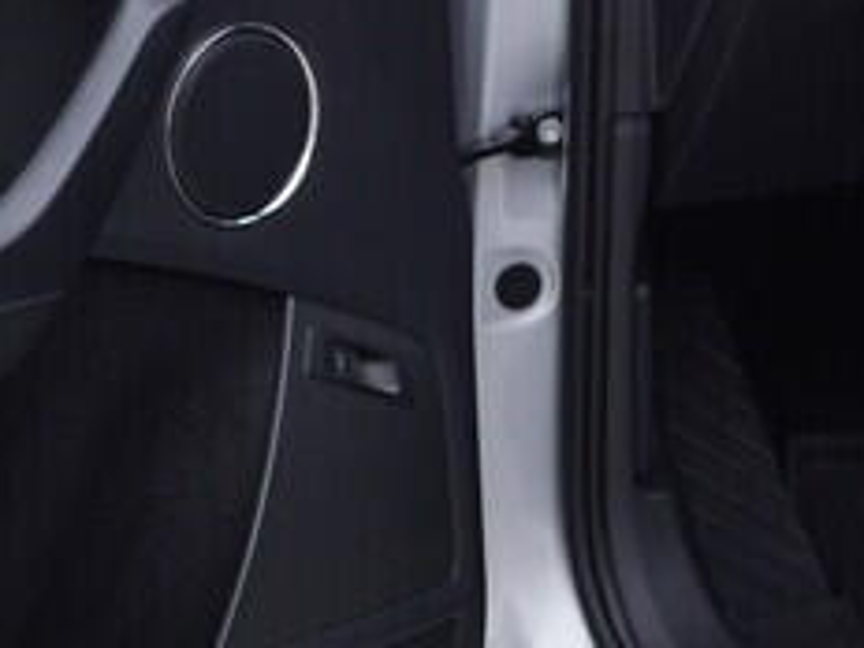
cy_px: -106
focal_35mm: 153
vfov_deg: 9.6
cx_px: 473
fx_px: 3819
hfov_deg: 12.9
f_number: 3.5
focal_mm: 24
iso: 125
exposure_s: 1/60
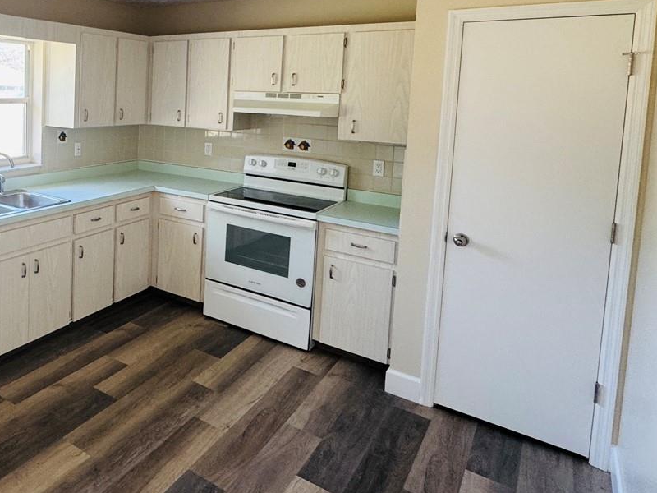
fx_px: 531
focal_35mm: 28
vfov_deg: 48.0
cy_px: 127
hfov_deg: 56.3
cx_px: 86
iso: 160
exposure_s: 1/99
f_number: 2.2
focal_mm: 2.22
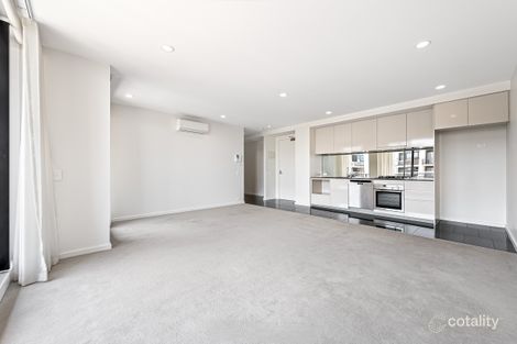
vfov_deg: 81.2
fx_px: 201
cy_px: 172
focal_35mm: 14
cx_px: 258
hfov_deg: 104.3
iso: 200
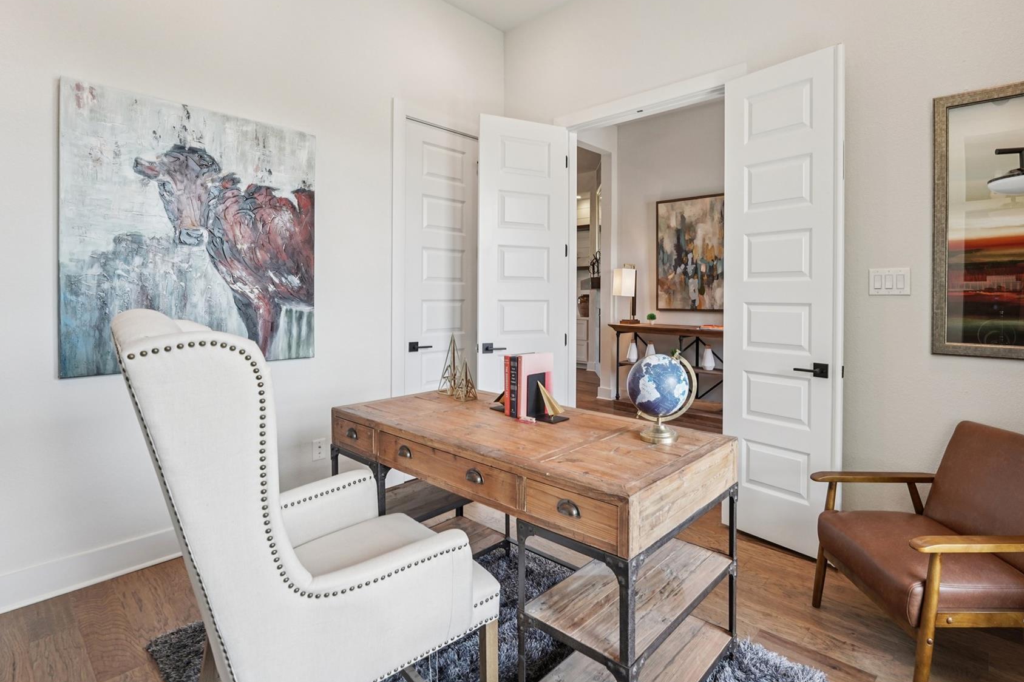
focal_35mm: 17
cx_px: 602
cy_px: 299
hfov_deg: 92.3
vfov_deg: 70.1
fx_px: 483
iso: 400
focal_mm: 14
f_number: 8
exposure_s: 1/80
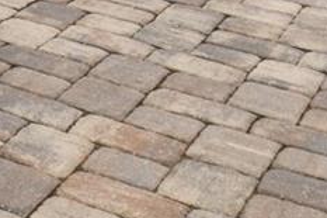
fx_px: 935
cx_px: -495
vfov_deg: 10.7
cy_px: -356
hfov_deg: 13.4
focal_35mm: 103
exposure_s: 1/100
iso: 100
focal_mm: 10
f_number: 7.1
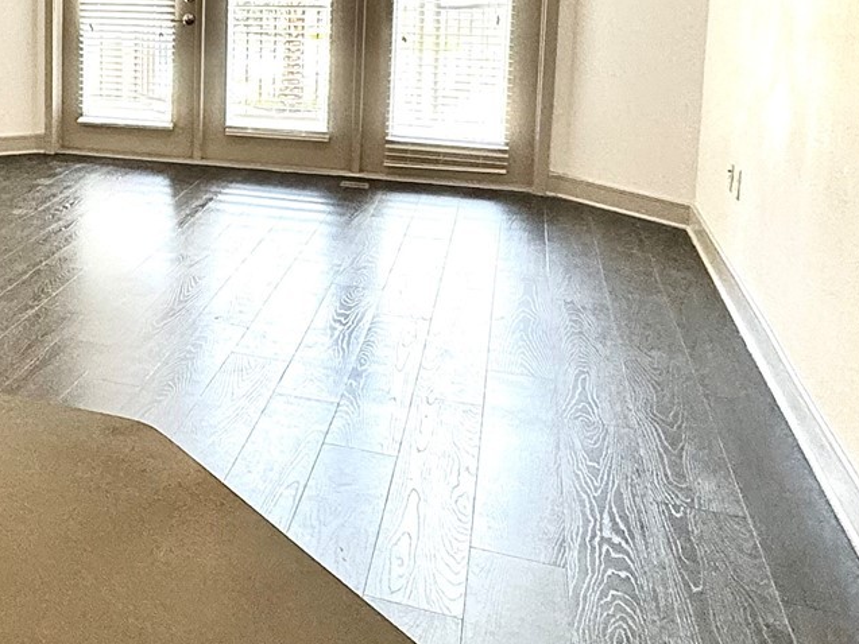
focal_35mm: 45
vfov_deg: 30.9
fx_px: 1117
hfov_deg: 35.2
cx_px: -116
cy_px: 84
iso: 200
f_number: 2.2
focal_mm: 2.22
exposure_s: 1/120
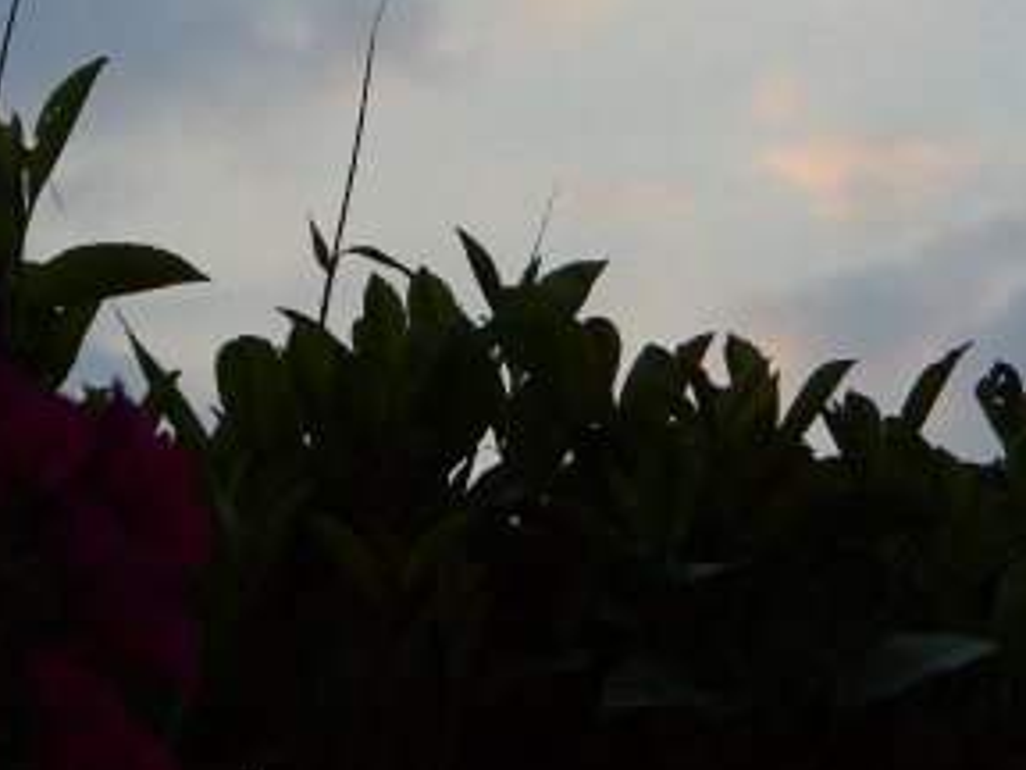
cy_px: 53
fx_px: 9129
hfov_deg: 6.4
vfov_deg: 4.8
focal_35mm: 308
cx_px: 281
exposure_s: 1/100
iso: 64
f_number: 4
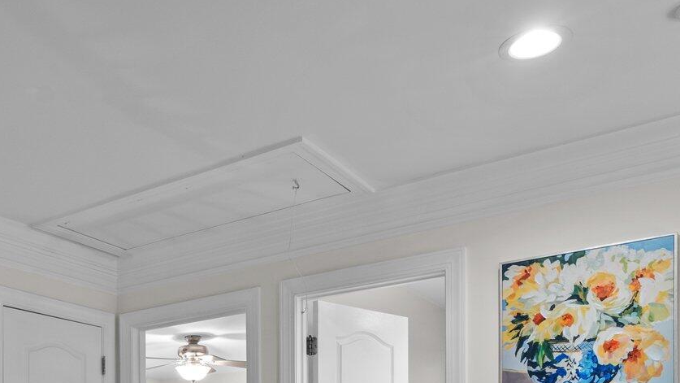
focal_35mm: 41
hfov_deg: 47.2
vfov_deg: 25.4
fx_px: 739
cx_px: 154
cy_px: 486
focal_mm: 16
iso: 400
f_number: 8
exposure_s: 1/1.43
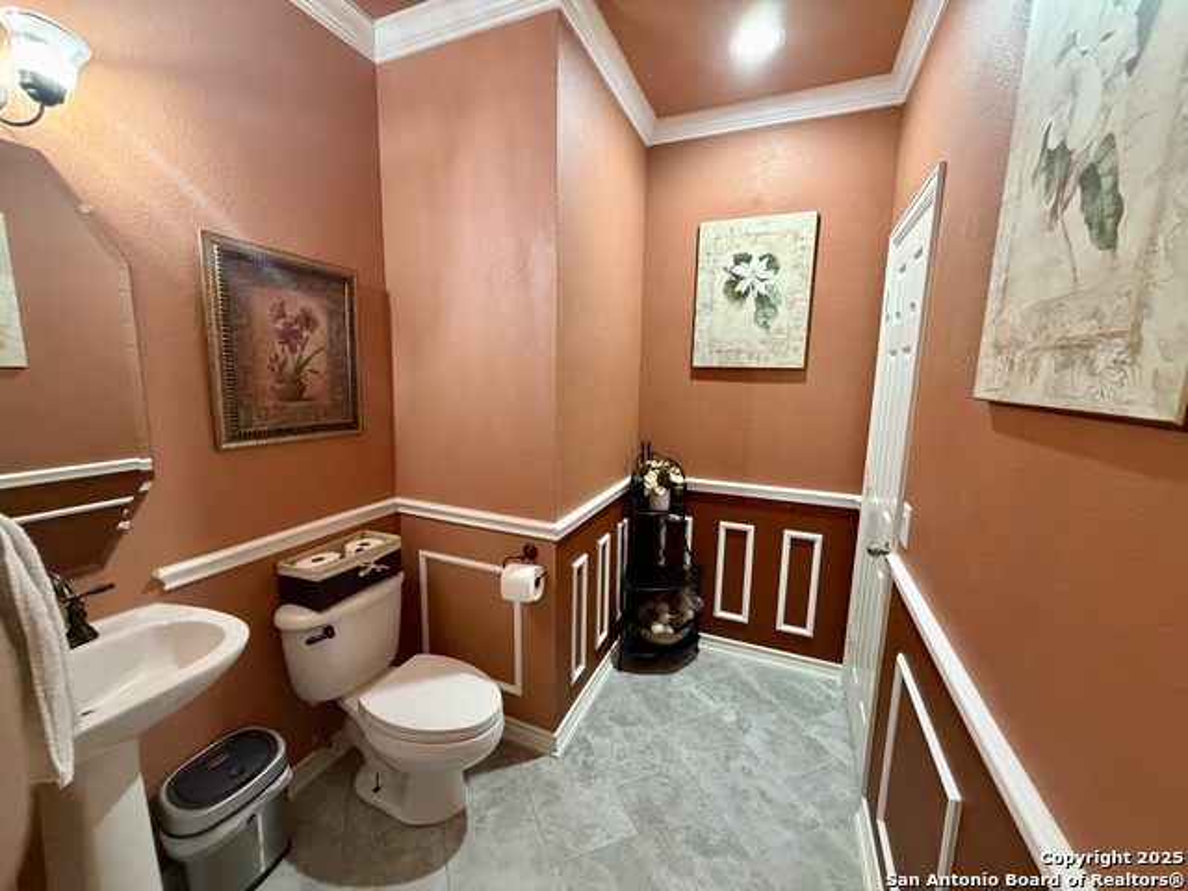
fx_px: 480
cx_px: 594
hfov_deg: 102.1
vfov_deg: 85.7
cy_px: 446
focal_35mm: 14
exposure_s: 1/60
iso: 640
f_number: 2.2
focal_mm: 2.22
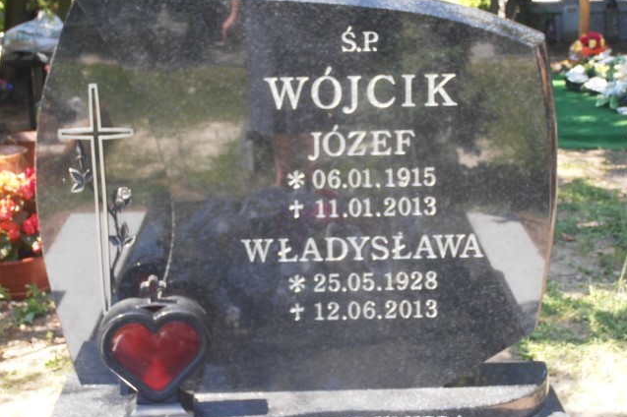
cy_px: 217
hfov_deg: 22.2
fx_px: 1601
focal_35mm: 92
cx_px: 314
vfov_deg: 14.8
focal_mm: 15.51
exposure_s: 1/60
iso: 80
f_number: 5.1
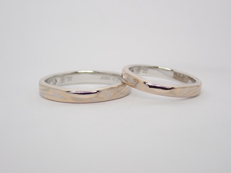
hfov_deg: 25.3
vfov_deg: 19.1
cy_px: 86
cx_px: 116
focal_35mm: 77
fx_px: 514
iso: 200
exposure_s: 1/125
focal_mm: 13.65
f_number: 4.1
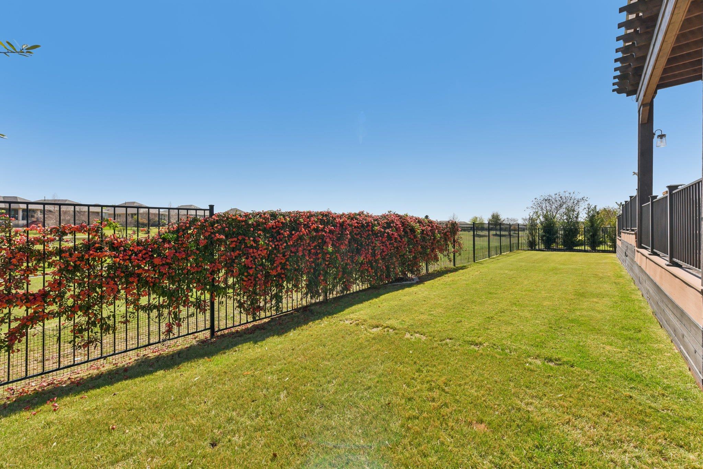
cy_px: 234
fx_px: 273
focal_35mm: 14
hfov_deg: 104.3
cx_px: 352
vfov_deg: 81.2
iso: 100
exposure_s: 1/500
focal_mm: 14
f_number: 8
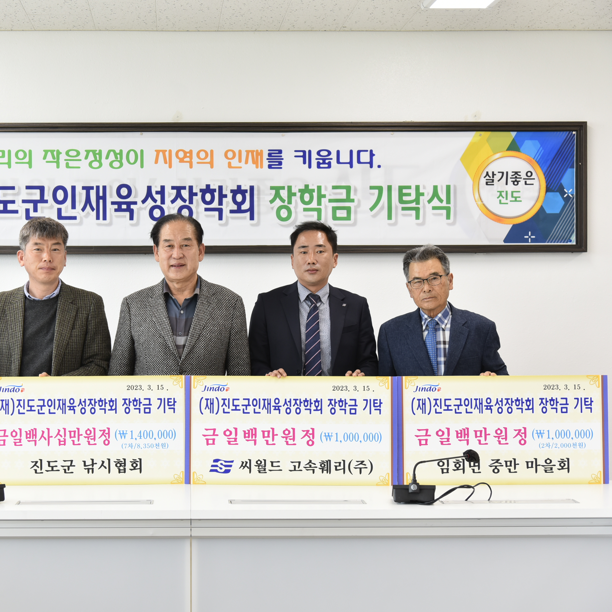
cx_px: 181
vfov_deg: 25.7
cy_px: 306
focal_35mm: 67
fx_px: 1340
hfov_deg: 25.5
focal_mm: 52
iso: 500
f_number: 4.5
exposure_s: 1/80
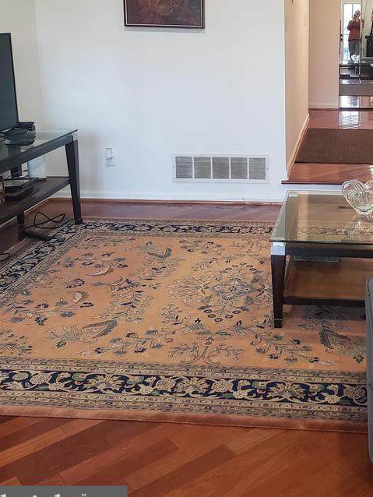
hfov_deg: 31.9
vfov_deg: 41.4
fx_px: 632
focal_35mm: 44
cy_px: 110
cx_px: 306
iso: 320
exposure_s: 1/40
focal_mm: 4.3
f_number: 2.4
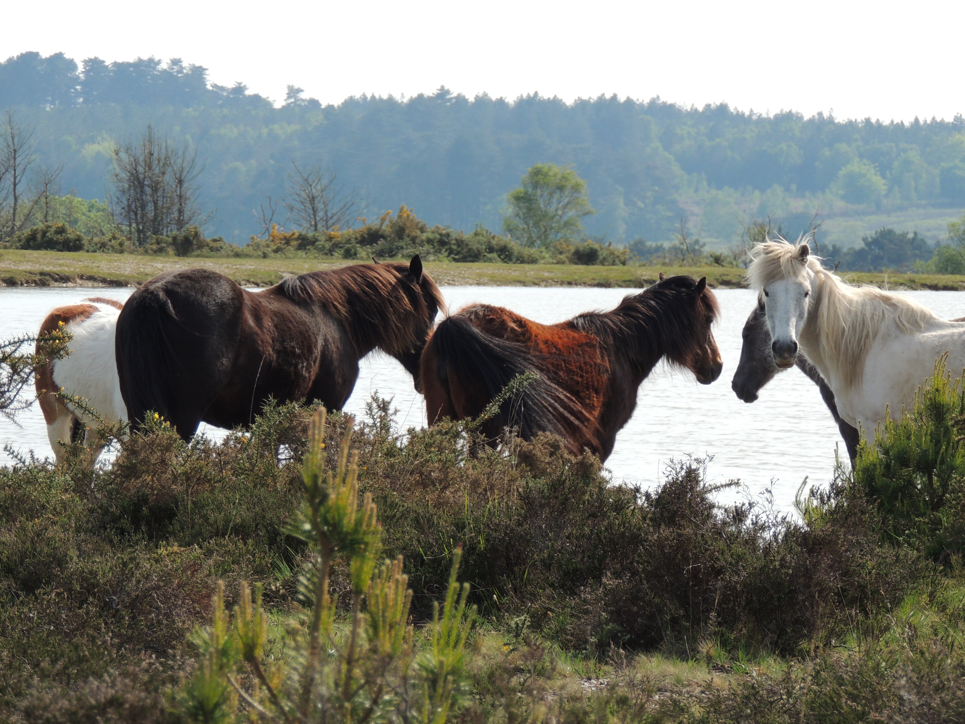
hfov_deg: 6.3
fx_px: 8781
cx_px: 539
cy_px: 357
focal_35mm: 315
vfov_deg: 4.7
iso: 140
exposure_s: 1/500
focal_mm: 49
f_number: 4.7
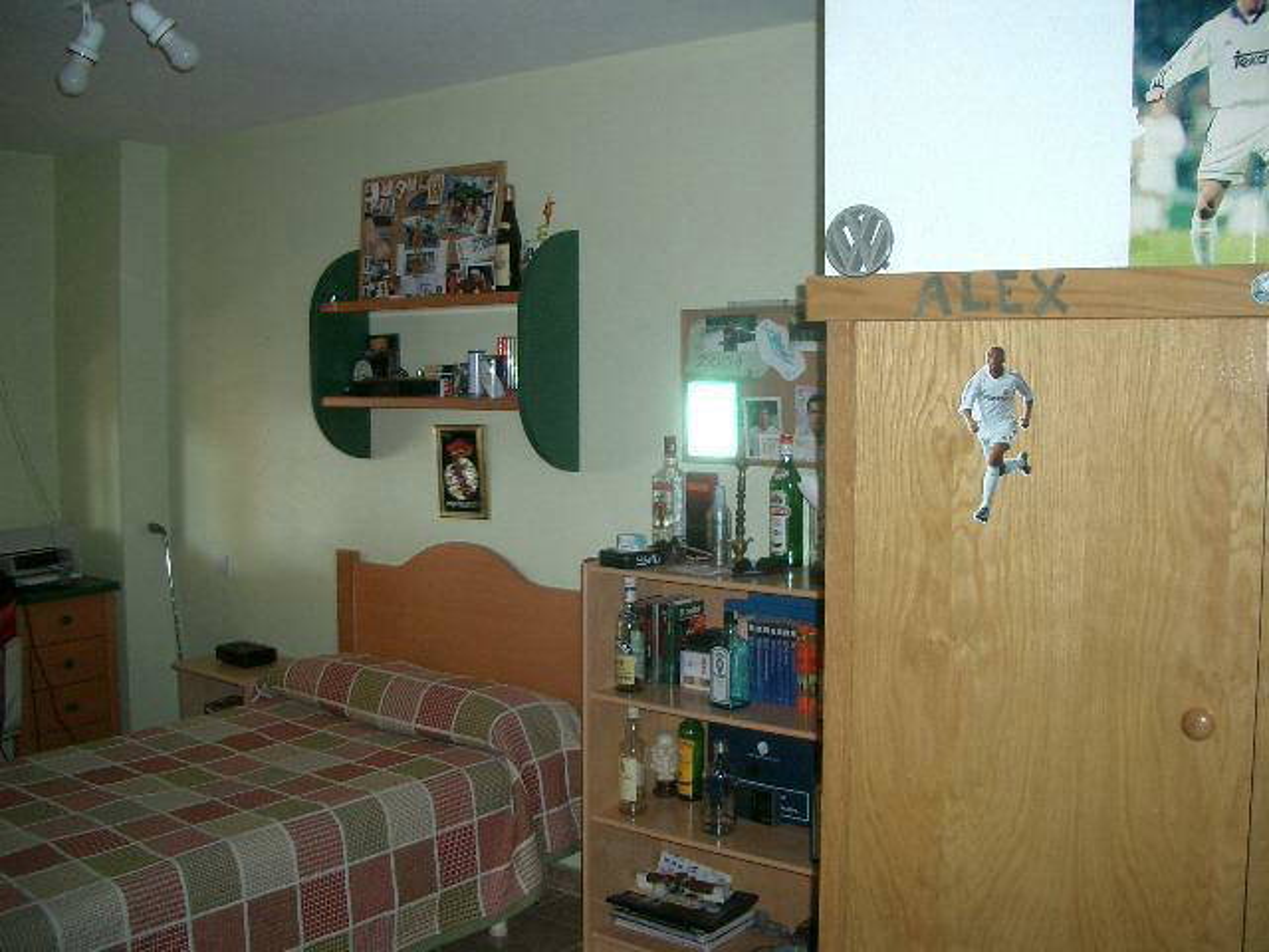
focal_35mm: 35
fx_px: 1283
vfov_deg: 40.7
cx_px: 634
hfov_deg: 52.6
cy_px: 476
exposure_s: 1/40
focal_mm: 5.8
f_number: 2.6
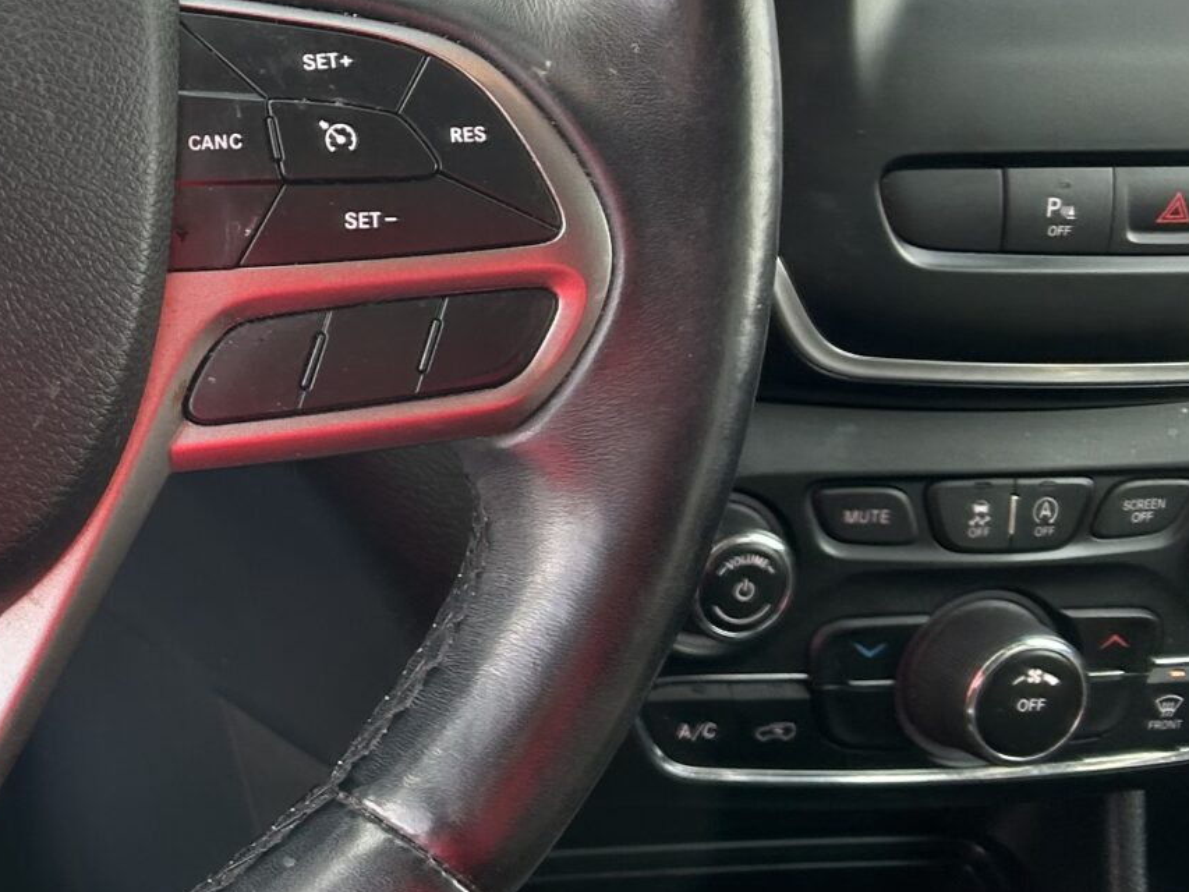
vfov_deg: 18.7
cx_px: -397
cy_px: 128
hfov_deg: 22.2
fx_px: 2680
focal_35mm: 78
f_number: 1.5
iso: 40
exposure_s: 1/121
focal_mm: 5.7
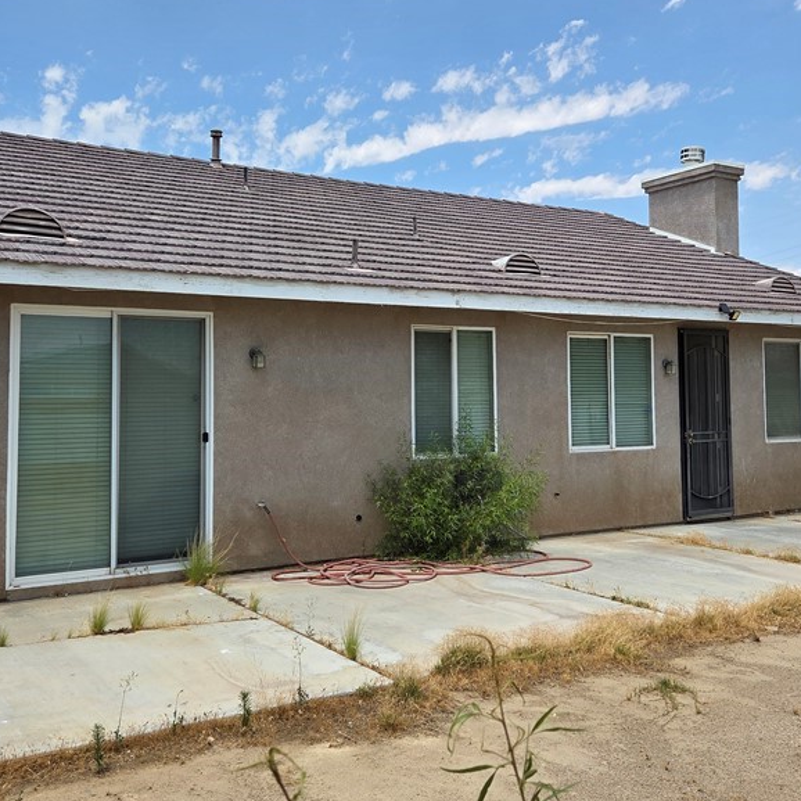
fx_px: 942
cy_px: 337
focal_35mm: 36
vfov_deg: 45.9
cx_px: 395
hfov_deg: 46.0
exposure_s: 1/6412
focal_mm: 5.4
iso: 80
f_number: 1.8
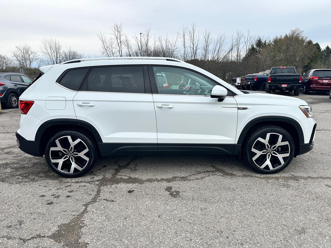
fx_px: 229
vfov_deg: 56.8
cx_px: 166
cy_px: 124
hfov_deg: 71.6
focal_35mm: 24
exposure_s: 1/918
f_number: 1.78
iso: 80
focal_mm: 6.86
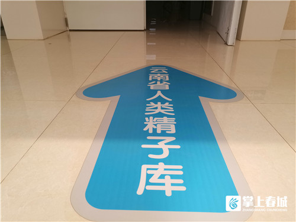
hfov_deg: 65.3
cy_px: 111
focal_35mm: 27
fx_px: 231
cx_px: 148
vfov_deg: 51.4
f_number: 1.8
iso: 50
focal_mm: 3.95
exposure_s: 1/285
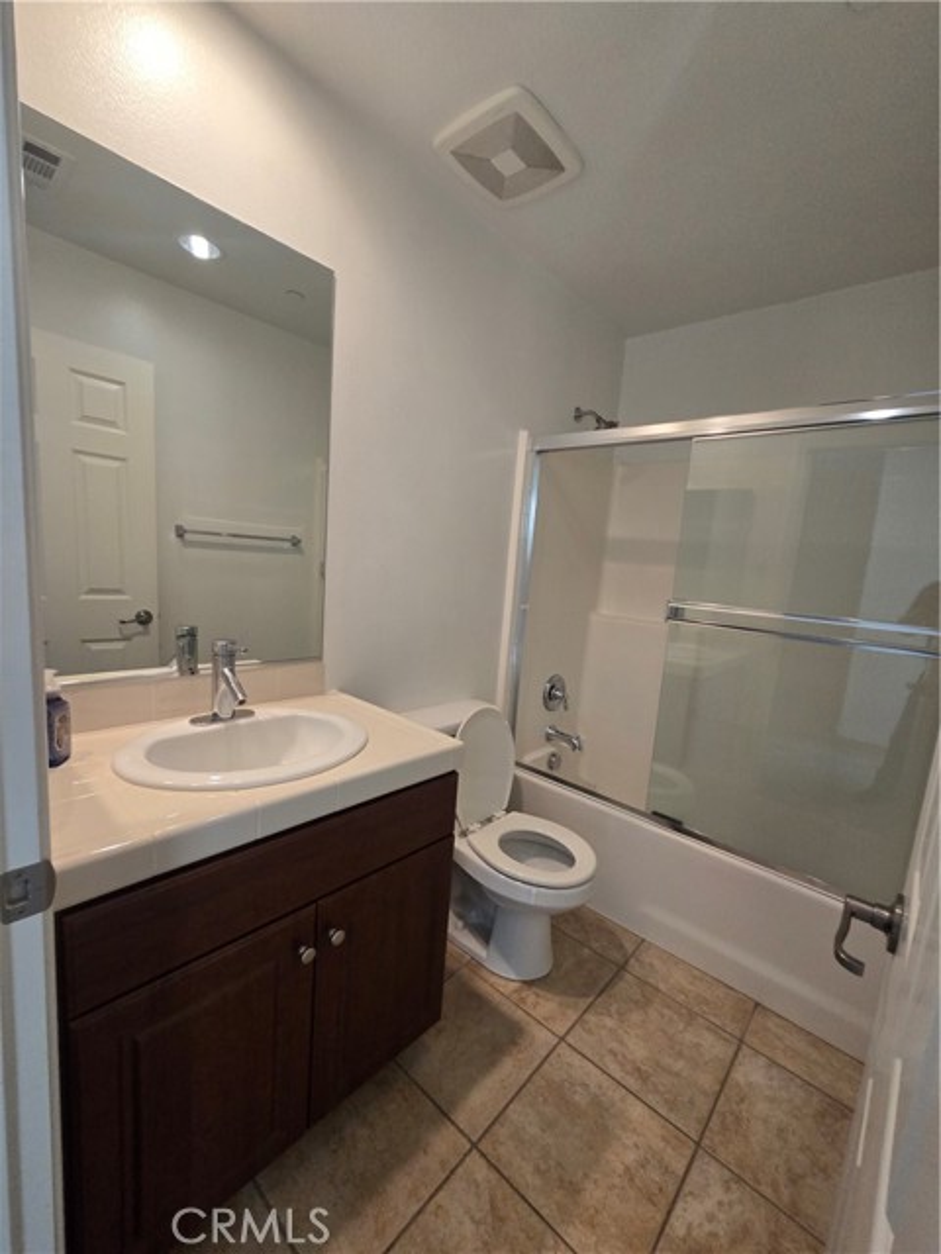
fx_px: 471
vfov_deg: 106.2
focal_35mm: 13
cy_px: 627
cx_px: 470
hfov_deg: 89.9
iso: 250
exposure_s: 1/60
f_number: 2.2
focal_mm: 2.2
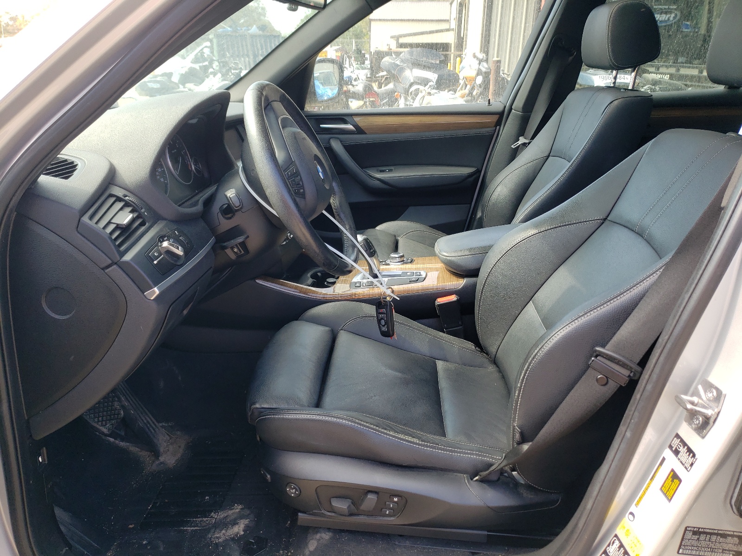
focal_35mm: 26
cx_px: 371
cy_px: 278
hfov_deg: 67.3
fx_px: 557
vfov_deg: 53.1
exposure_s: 1/357
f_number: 1.5
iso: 50
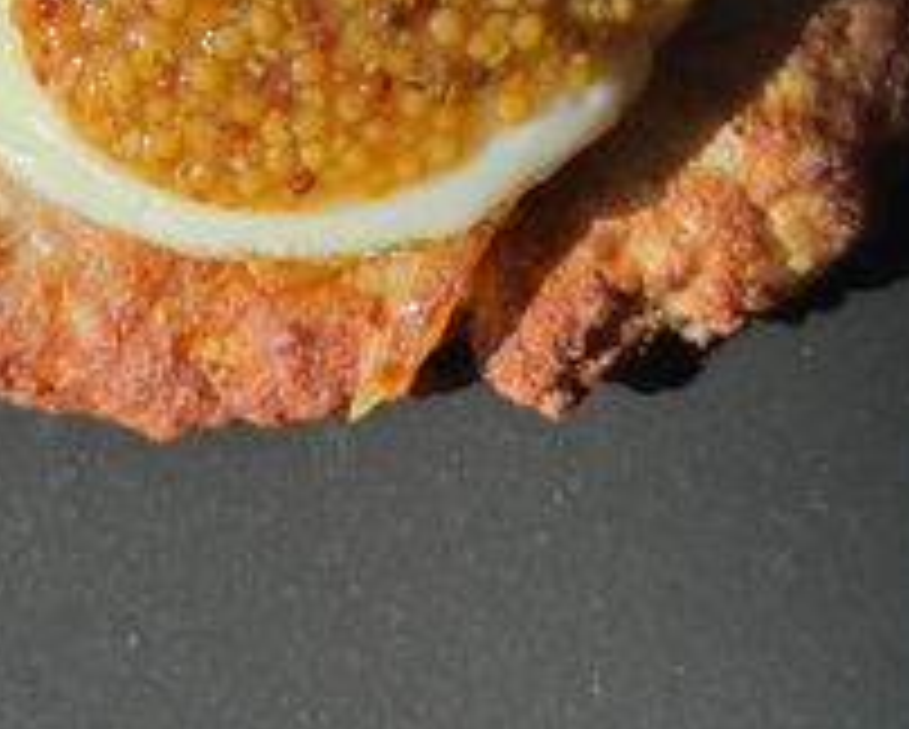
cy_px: -214
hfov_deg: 19.3
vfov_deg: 14.9
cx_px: 324
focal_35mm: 99
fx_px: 2666
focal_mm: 6.86
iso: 64
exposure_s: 1/1263
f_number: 1.78
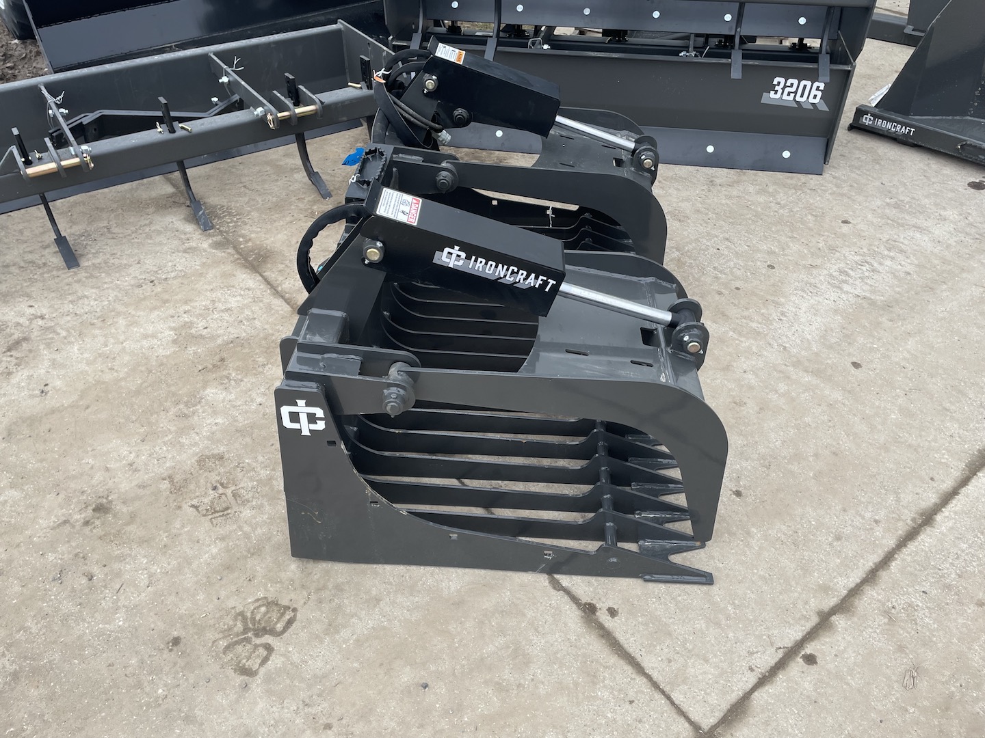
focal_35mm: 26
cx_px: 492
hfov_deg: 67.3
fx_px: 740
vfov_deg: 53.1
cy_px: 369
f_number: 1.6
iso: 32
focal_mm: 4.2
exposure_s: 1/424
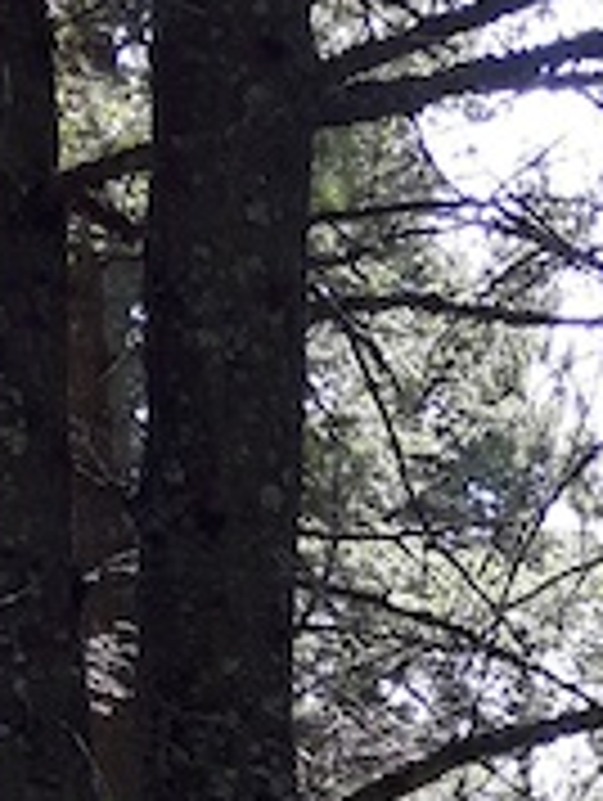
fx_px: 3221
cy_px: 1696
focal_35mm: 139
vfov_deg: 12.2
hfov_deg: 9.9
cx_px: 1210
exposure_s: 1/138
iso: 40
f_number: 1.9
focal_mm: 3.7
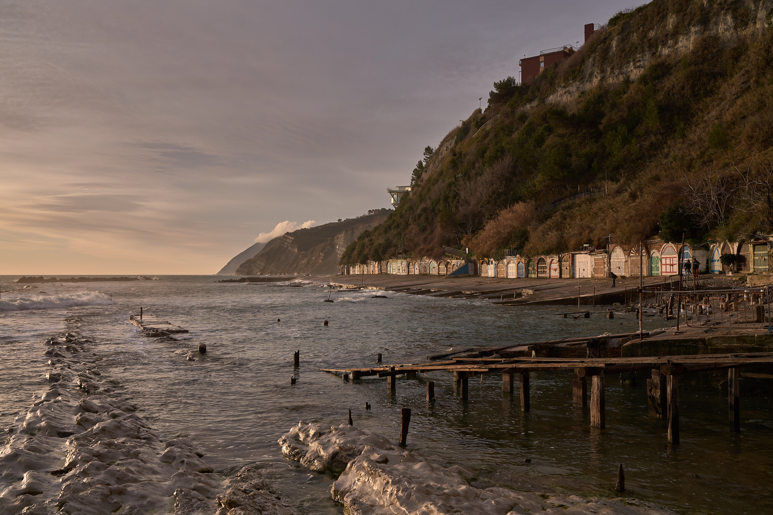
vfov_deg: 37.9
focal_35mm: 35
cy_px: 258
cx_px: 386
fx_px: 751
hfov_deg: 54.4
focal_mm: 35
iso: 100
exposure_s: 1/100
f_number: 9
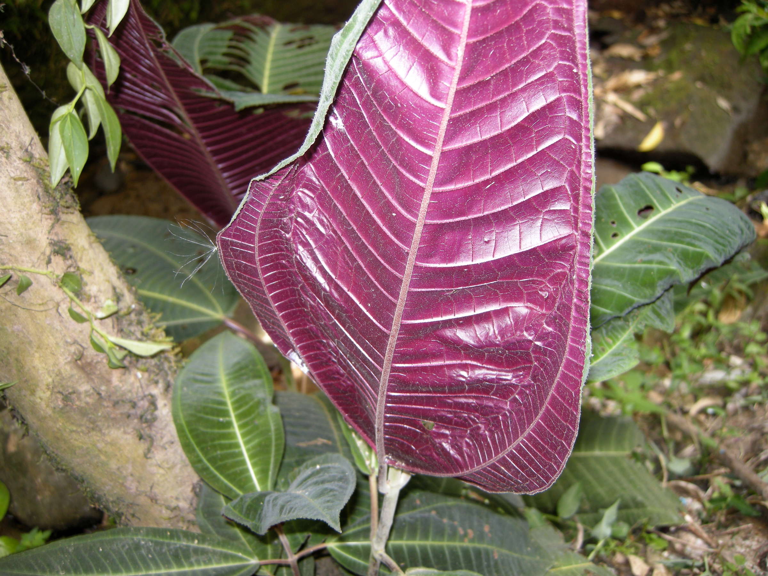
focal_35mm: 35
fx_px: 777
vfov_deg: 40.7
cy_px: 288
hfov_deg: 52.6
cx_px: 384
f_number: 2.7
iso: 64
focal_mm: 7.5
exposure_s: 1/30
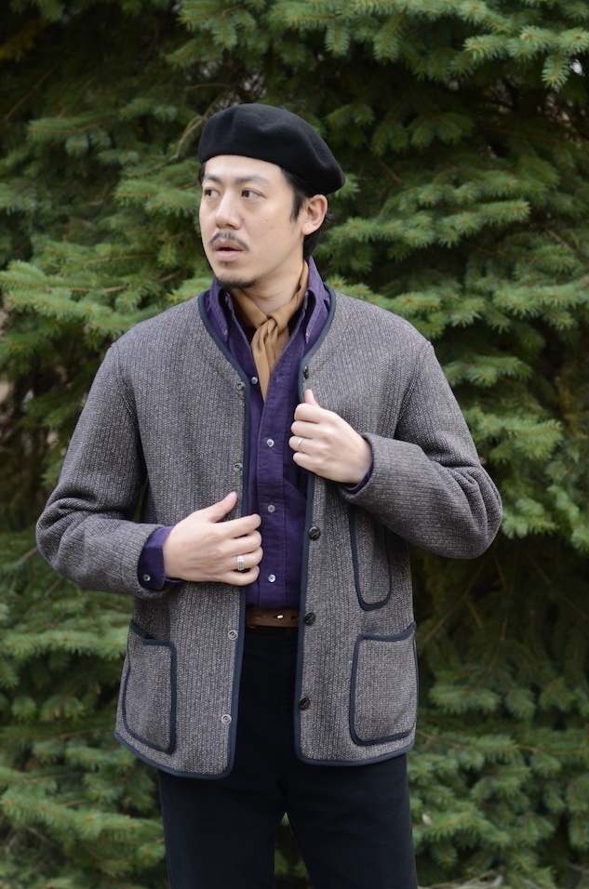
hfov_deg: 10.0
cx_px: 293
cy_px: 431
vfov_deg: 15.1
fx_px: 3366
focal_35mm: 137
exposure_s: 1/80
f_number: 1.8
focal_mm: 85
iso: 160
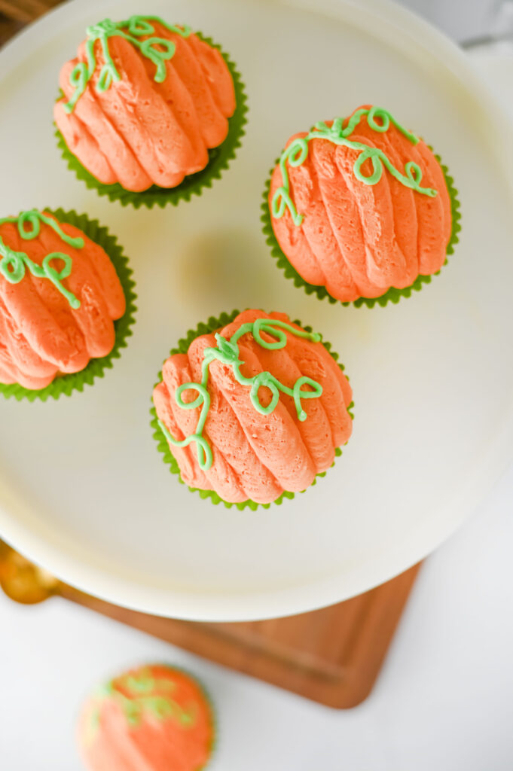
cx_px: 256
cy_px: 386
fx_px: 1070
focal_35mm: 50
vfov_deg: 39.6
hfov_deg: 26.9
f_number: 3.2
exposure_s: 1/160
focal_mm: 50
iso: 125
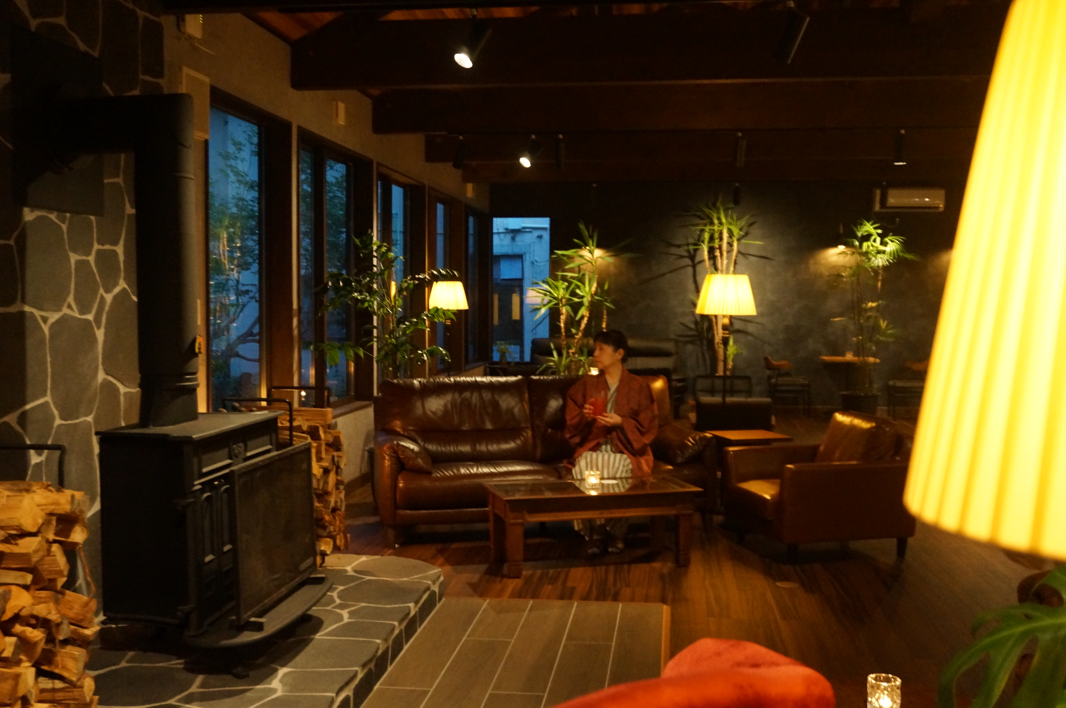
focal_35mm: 38
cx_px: 533
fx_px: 1109
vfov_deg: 35.4
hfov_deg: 51.3
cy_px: 354
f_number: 4.5
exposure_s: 1/15
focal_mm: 25
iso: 3200
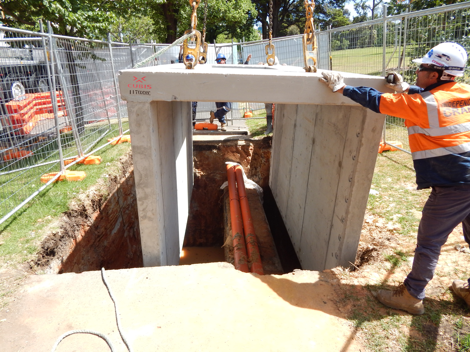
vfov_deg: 61.1
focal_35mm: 22
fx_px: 299
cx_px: 235
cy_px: 176
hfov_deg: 76.4
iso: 125
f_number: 3
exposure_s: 1/640
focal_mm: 4
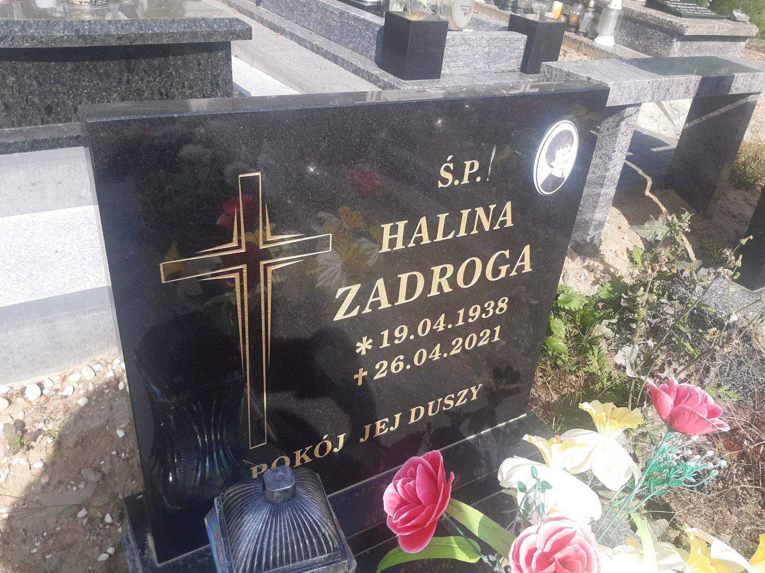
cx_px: 382
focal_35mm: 26
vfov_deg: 53.1
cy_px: 286
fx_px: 575
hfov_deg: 67.3
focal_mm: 3.92
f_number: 1.7
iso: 40
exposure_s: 1/829
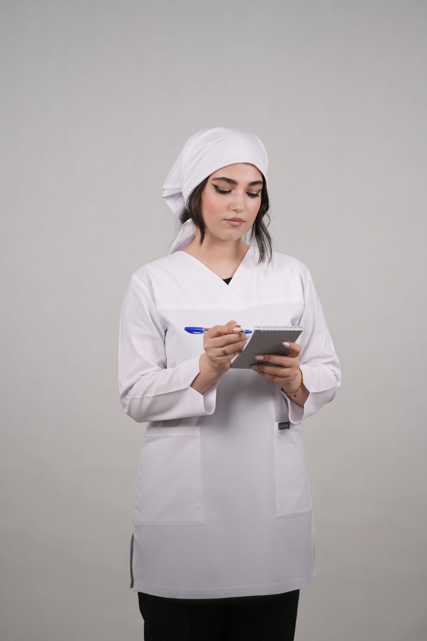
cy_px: 320
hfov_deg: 13.0
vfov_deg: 19.5
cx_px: 214
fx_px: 1868
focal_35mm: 105
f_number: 2.8
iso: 100
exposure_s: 1/200
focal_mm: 105
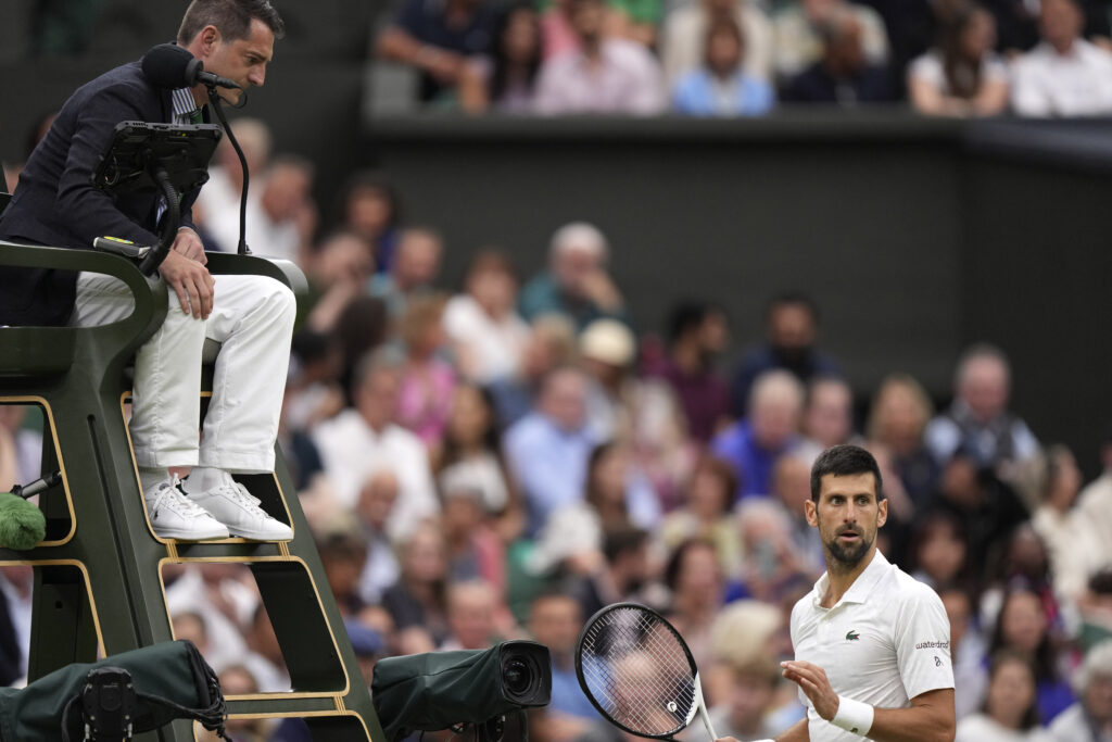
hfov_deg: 5.2
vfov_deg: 3.4
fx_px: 12356
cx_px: 556
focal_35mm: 400
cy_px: 371
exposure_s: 1/2000
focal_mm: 400
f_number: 2.8
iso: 2000
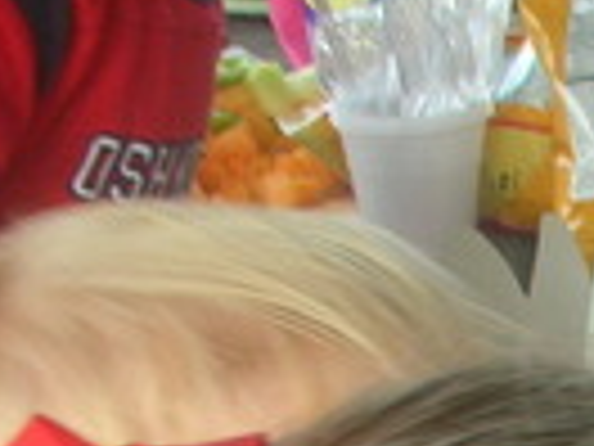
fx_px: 2917
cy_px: 946
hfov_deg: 11.1
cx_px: 963
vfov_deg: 8.2
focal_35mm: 170
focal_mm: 5.8
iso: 50
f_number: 3
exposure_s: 1/30
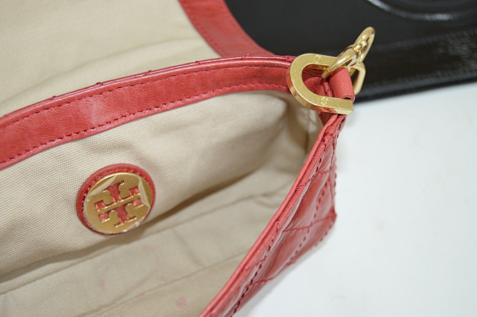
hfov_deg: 41.1
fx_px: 635
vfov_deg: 28.0
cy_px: 158
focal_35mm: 48
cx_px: 238
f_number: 4.5
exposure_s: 1/125
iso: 360
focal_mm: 32
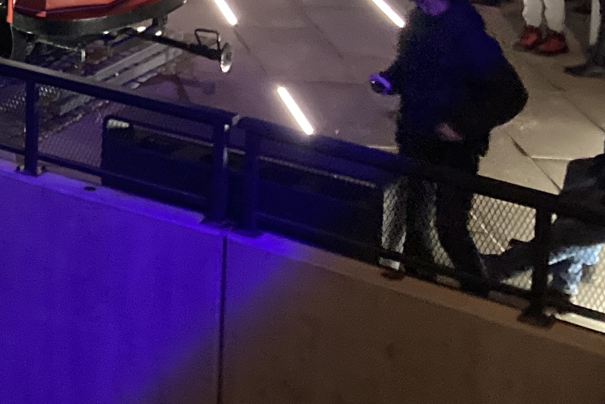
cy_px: -251
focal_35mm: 104
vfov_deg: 12.4
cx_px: -417
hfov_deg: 16.9
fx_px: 1748
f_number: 1.8
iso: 640
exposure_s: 1/25
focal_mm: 3.99
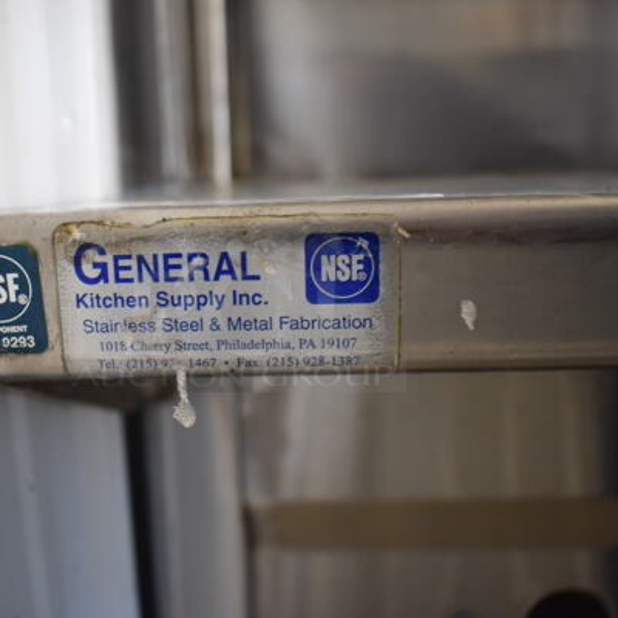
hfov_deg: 46.8
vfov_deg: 47.2
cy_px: 311
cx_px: 235
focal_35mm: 35
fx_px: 707
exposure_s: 1/60
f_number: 4
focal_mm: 18
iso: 1400
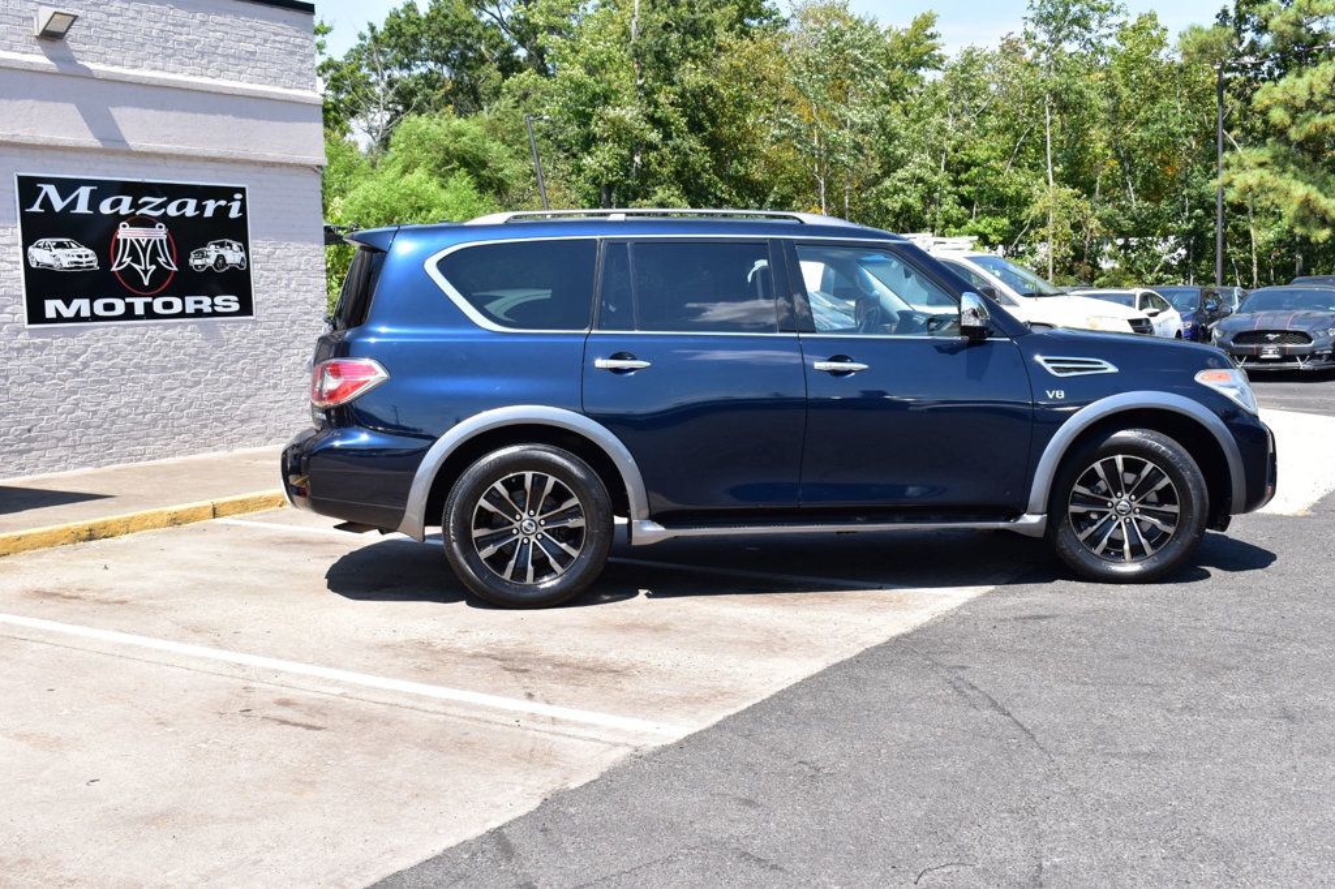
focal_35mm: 40
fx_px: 1501
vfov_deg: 33.0
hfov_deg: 47.9
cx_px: 668
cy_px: 444
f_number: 11
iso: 400
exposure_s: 1/400
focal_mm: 27
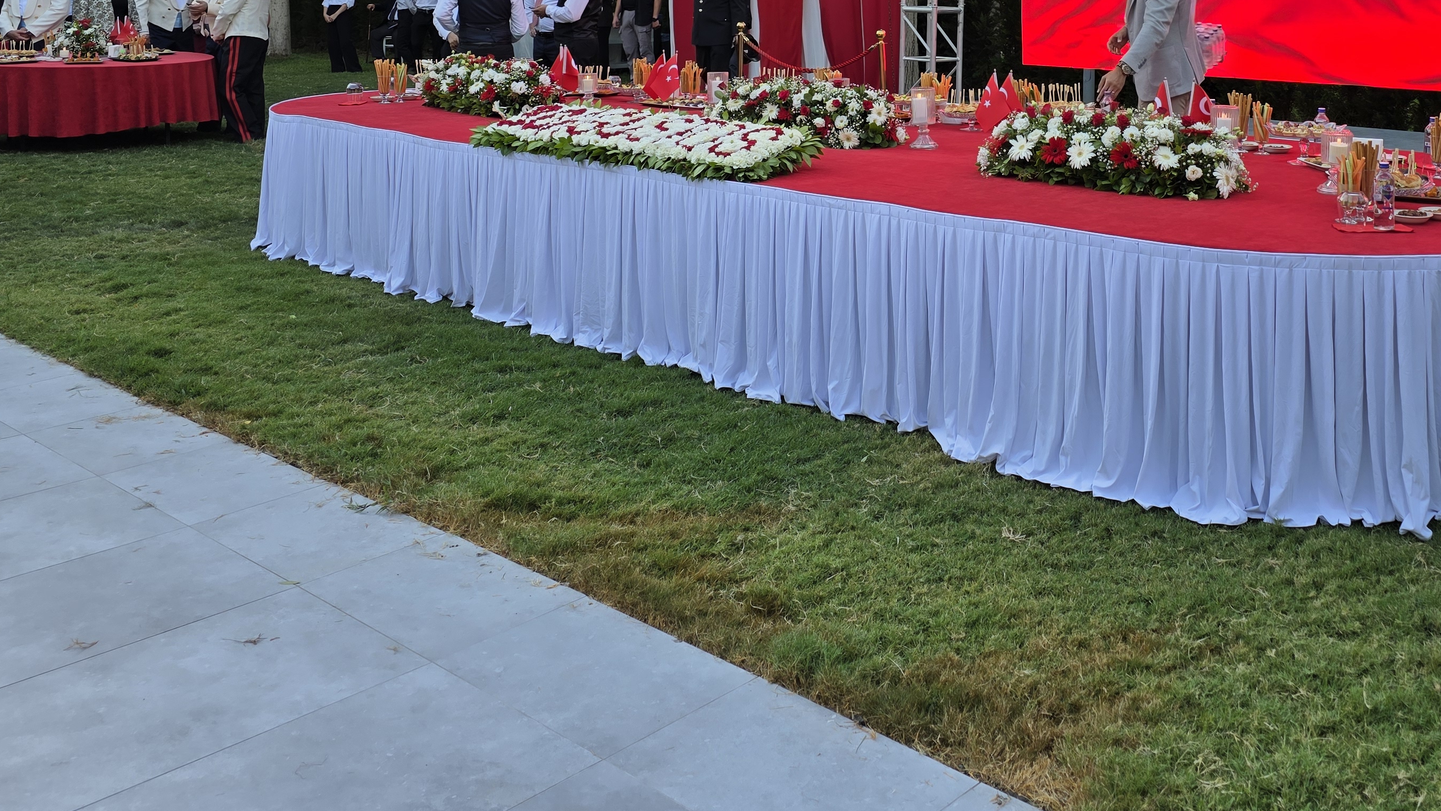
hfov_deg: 53.0
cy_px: 44
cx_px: 955
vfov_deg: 30.3
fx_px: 1414
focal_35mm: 37
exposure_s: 1/133
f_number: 1.7
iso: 12
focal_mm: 6.3
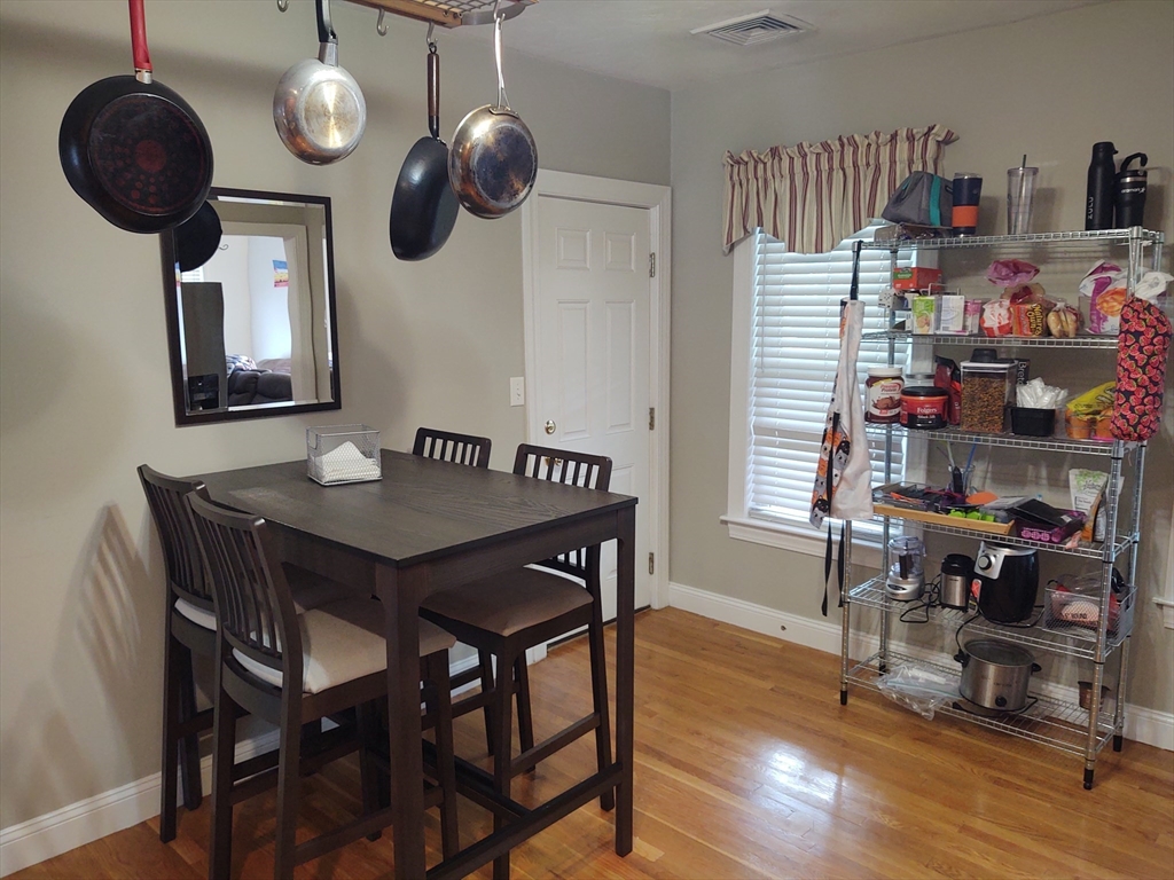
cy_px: 440
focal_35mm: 27
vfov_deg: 51.4
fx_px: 916
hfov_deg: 65.3
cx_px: 587
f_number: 1.7
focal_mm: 4.75
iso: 246
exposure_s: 1/40
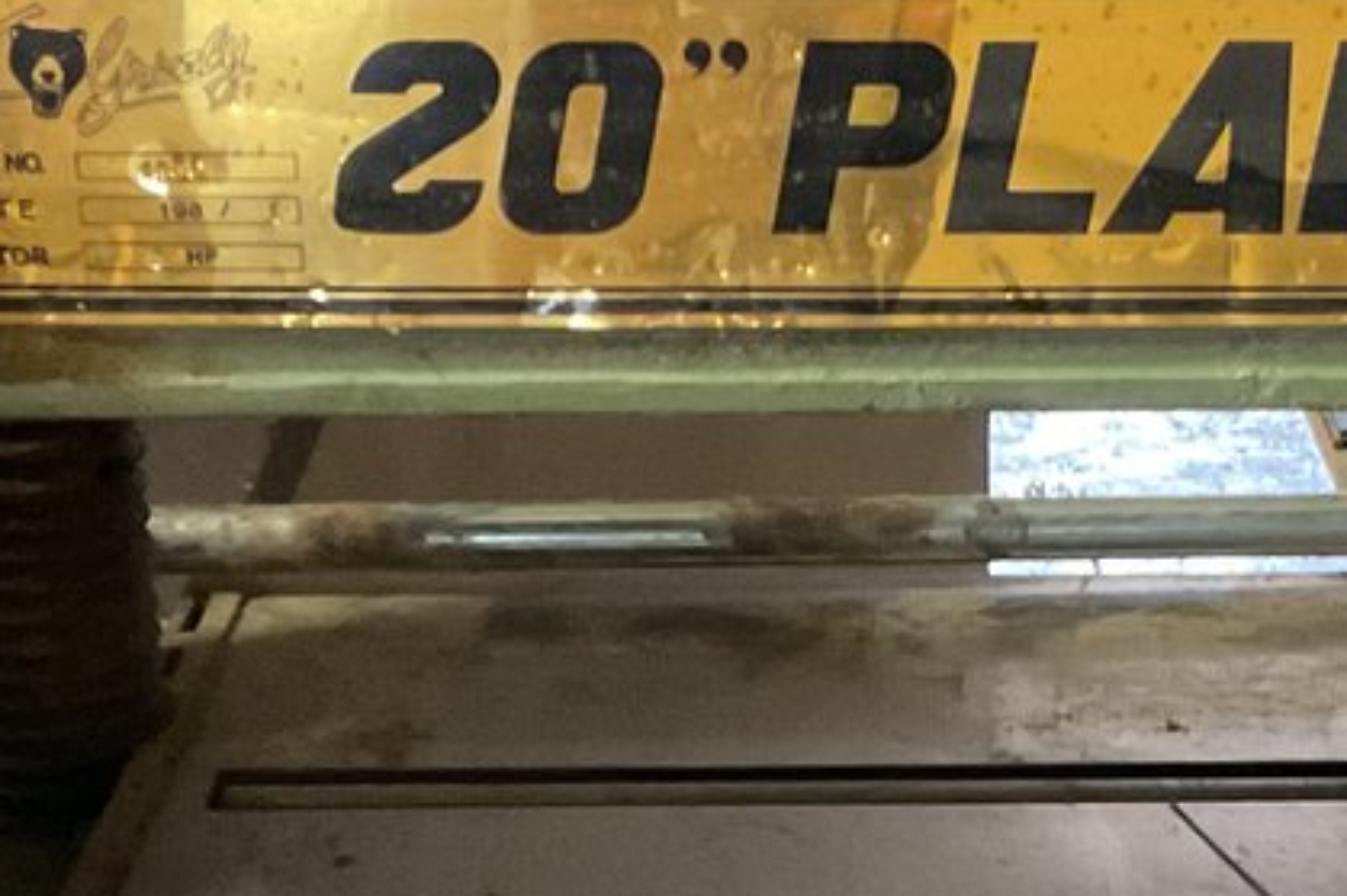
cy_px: 939
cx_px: 1017
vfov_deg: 12.4
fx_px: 4077
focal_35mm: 109
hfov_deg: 18.6
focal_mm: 3
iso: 500
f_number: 1.8
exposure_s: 1/30
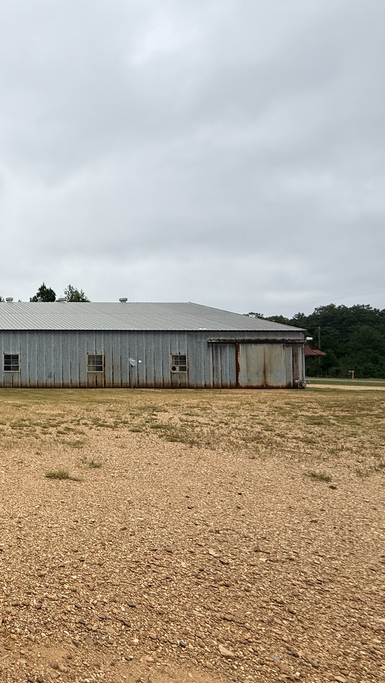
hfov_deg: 38.4
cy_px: 356
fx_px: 399
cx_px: -75
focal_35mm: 22
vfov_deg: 81.2
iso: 50
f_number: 2.2
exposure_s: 1/1033
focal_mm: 2.22
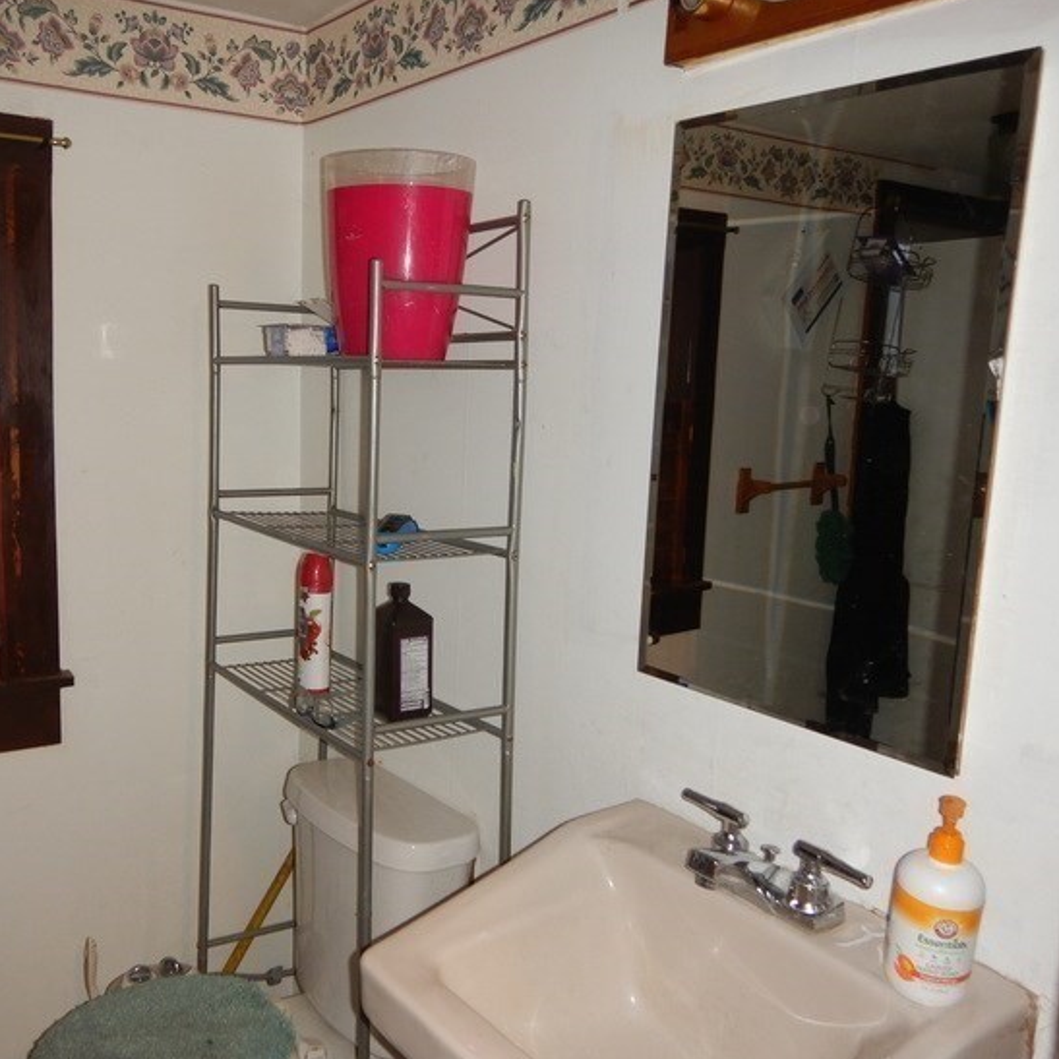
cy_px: 540
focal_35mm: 31
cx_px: 383
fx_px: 1073
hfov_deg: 51.9
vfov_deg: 52.5
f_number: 2.8
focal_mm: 4.3
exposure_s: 1/30
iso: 200
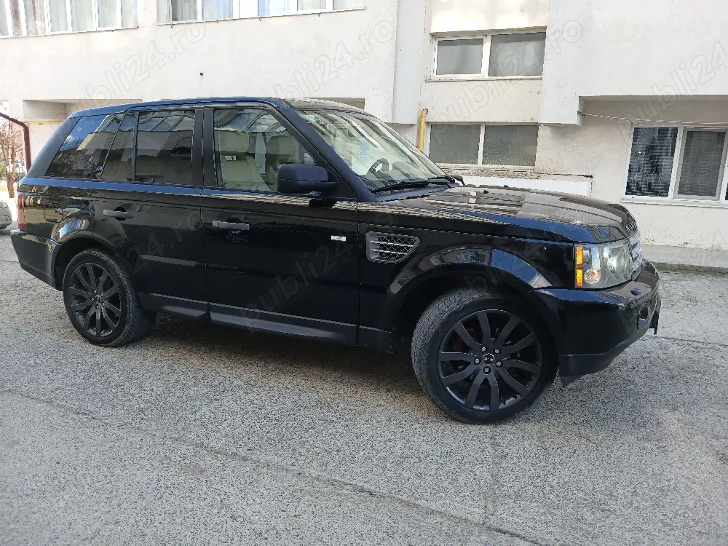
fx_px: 568
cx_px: 364
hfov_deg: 65.3
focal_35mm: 27
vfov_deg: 51.4
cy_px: 273
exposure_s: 1/50.3
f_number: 1.8
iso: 20
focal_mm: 3.98
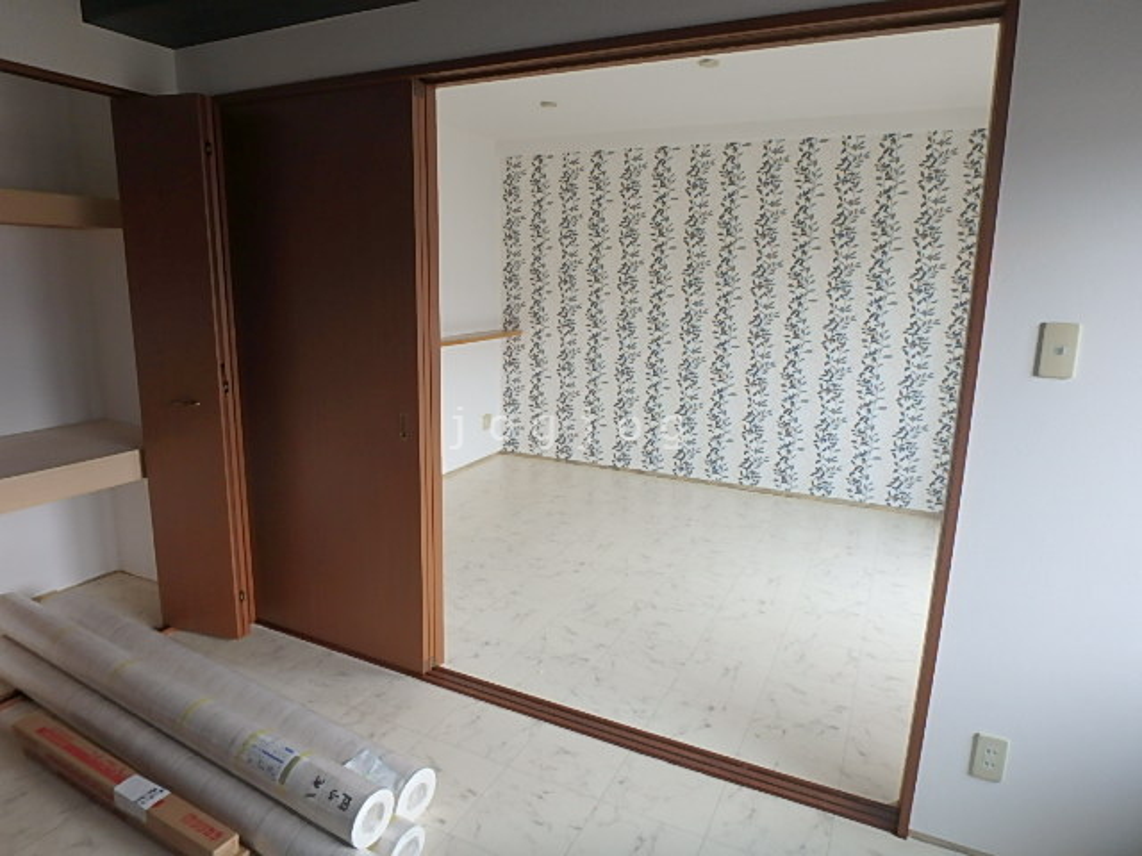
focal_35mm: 21
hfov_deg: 79.0
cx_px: 571
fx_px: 693
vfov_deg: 63.4
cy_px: 428
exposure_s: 1/80
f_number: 3.5
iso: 125
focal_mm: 3.7
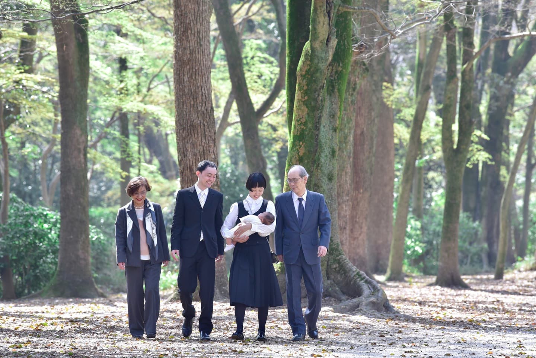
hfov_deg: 10.3
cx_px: 268
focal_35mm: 200
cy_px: 179
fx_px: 2978
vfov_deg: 6.9
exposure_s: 1/500
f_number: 5.6
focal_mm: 200
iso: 1000
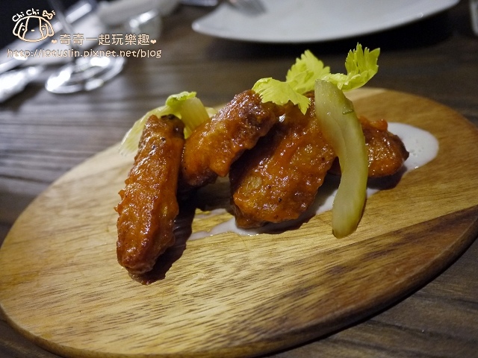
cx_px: 239
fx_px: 387
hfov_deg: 63.4
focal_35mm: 28
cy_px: 179
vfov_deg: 49.7
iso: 800
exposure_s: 1/25
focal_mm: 14
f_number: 2.5
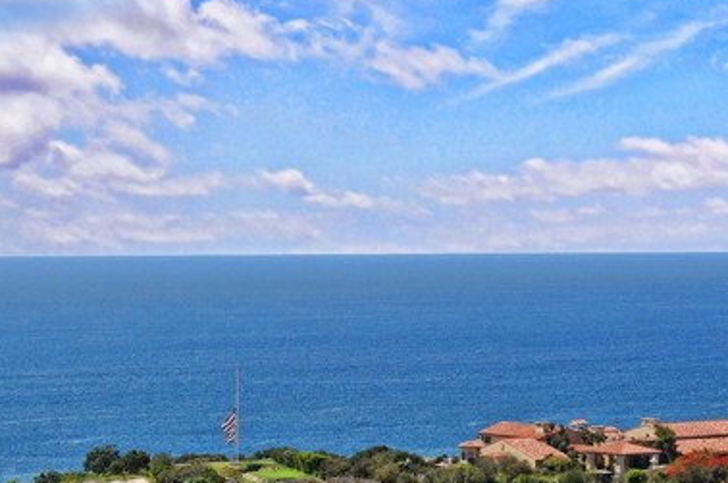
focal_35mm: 127
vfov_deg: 10.8
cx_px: 501
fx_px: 2565
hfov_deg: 16.1
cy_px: 226
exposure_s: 1/250
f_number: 14
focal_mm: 50
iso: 250
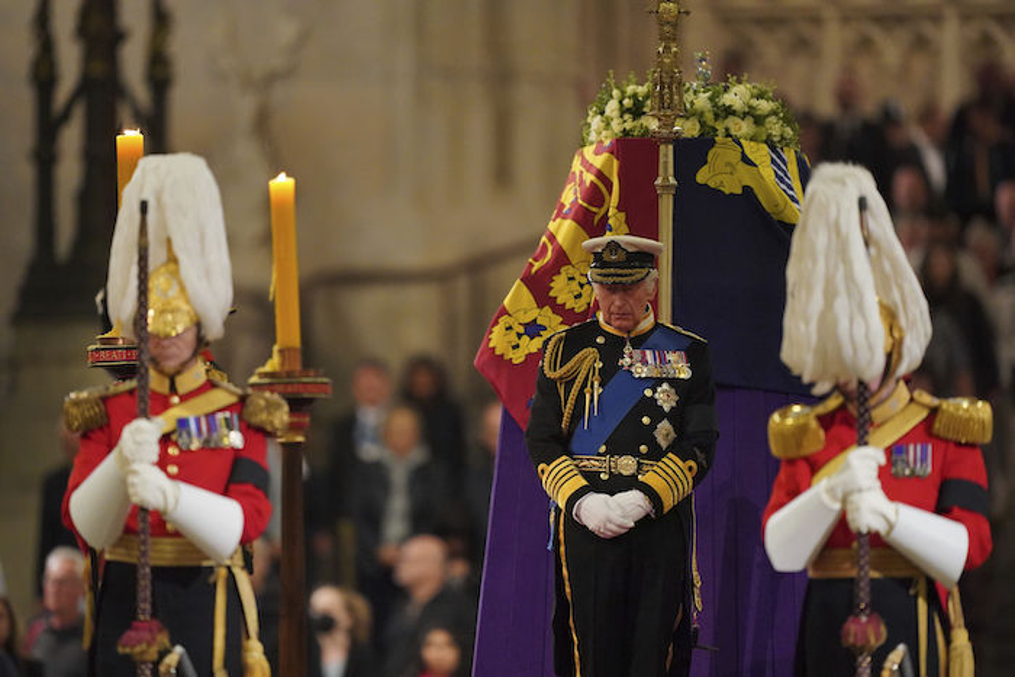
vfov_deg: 3.4
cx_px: 508
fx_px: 11279
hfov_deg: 5.2
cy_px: 338
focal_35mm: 400
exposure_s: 1/250
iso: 6400
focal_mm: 400
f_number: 2.8
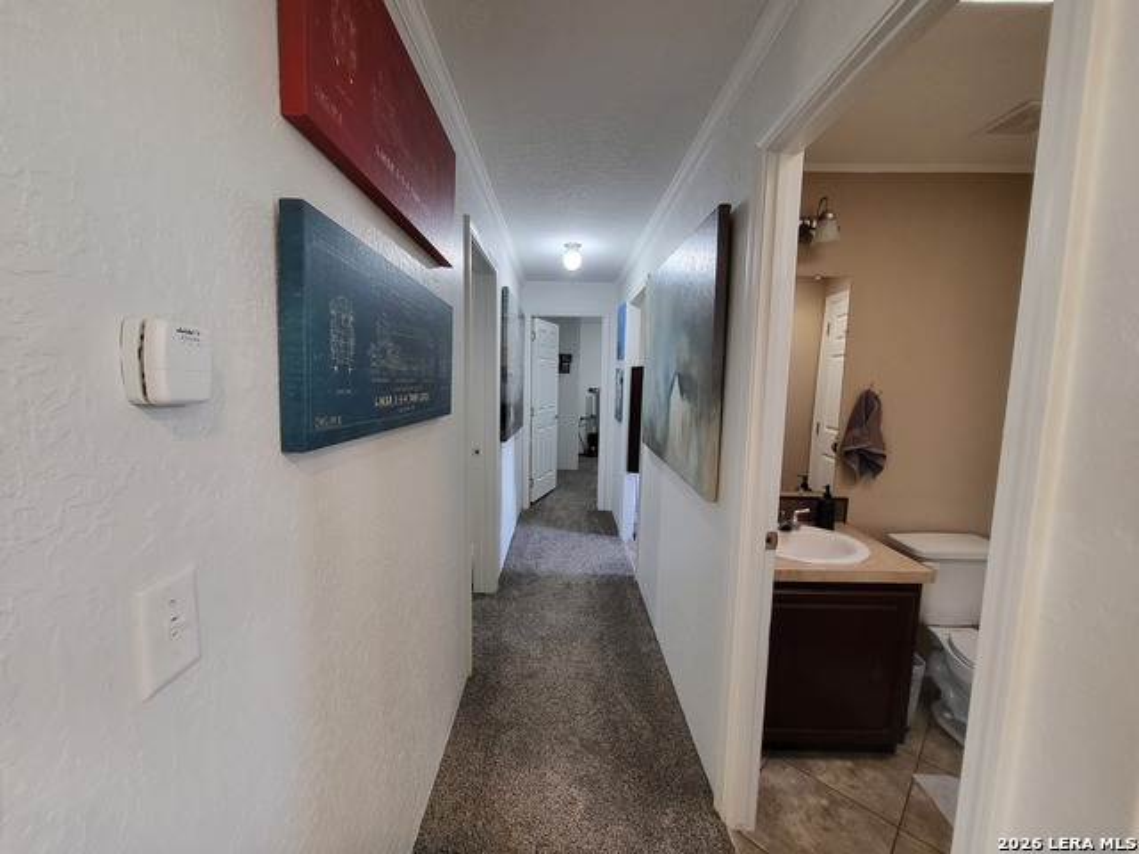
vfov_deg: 89.9
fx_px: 428
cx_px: 570
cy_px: 427
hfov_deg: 106.2
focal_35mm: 13
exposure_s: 1/60
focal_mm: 1.74
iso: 320
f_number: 2.2
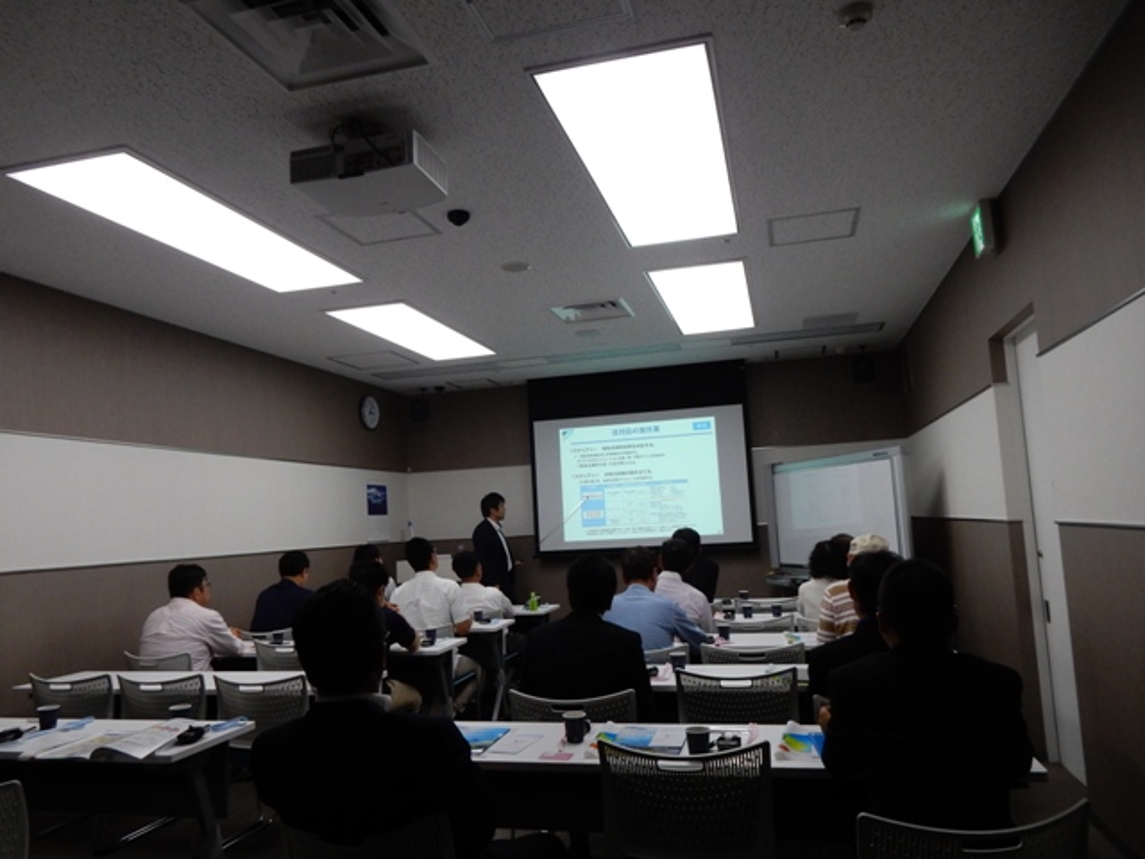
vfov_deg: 54.9
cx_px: 572
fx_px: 827
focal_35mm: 25
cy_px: 430
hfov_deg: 69.4
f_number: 3.7
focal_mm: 4.5
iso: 400
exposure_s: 1/160
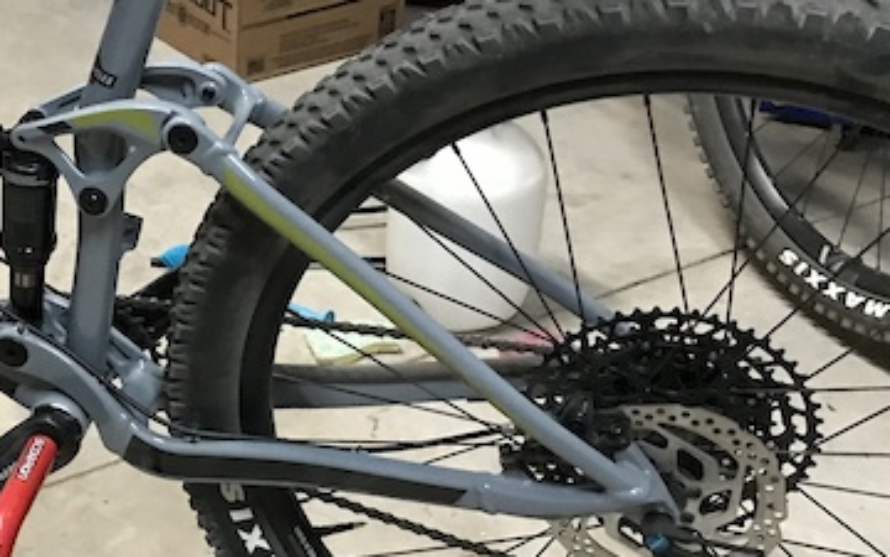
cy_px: 304
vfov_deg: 19.7
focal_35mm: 66
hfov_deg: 29.1
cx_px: 0
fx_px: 1601
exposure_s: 1/6
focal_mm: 3.99
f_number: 1.8
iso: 100
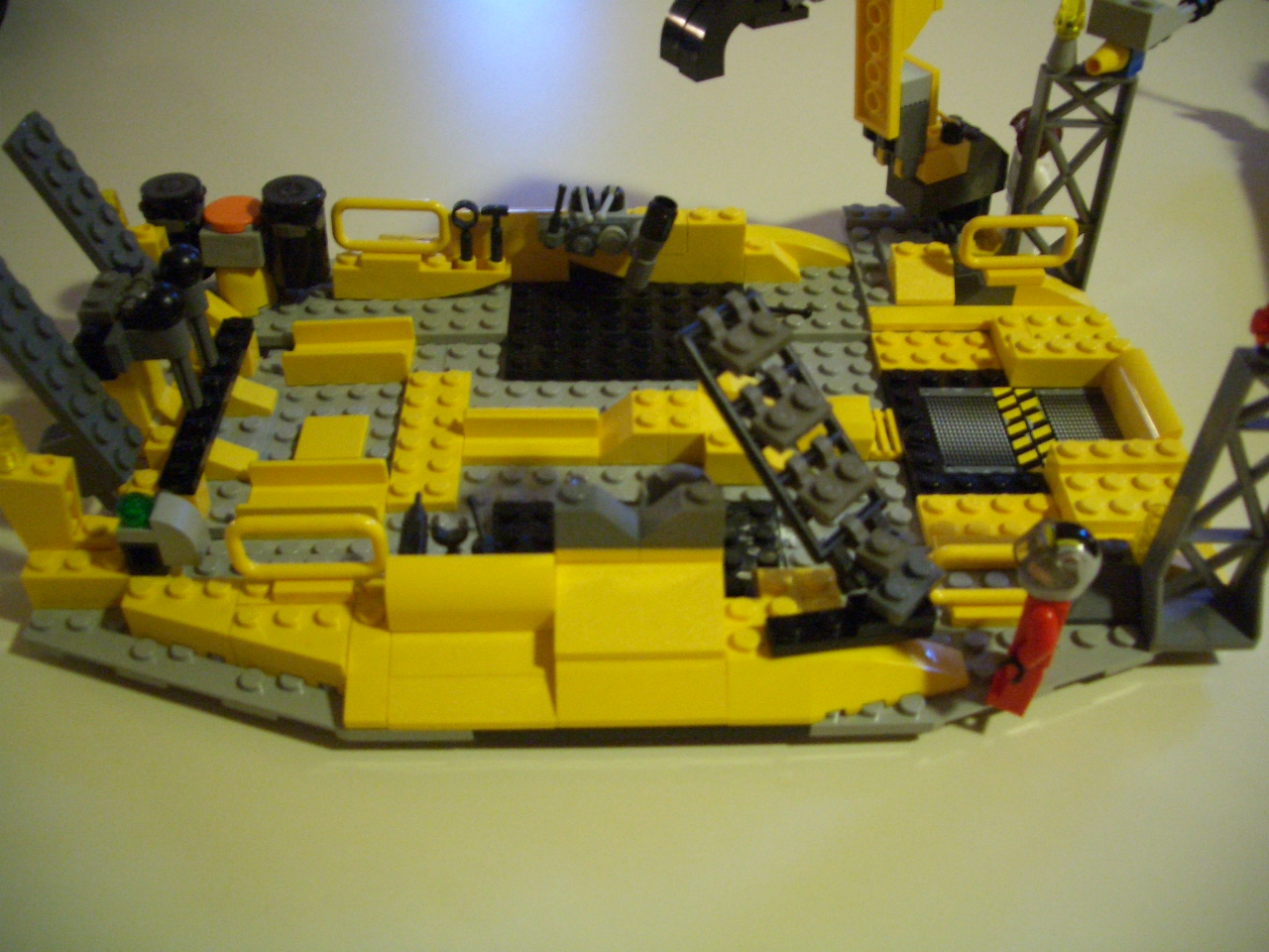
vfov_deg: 40.7
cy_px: 476
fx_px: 1283
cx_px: 634
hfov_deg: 52.6
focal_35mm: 35
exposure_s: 1/8
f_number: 2.6
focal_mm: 5.8
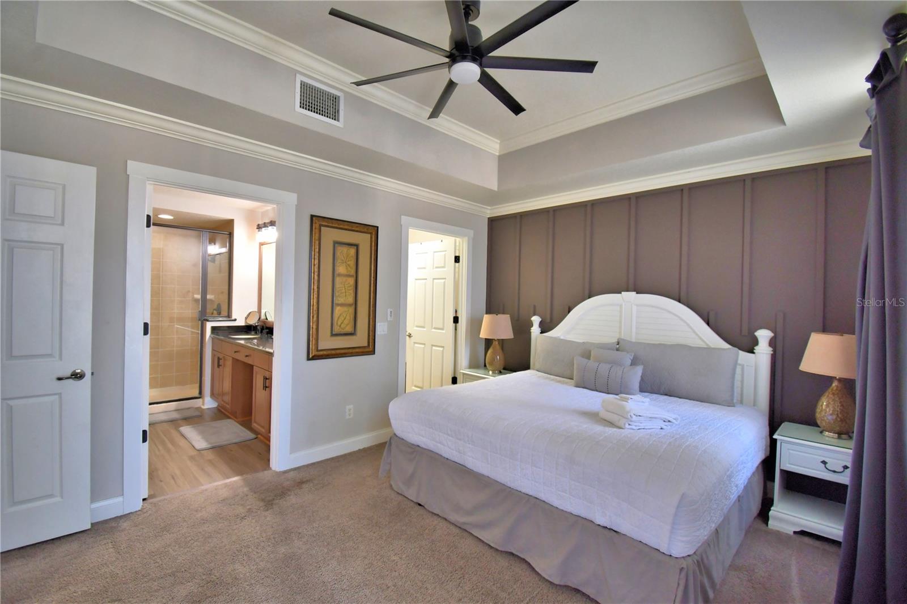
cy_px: 302
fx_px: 378
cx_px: 454
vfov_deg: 77.3
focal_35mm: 15
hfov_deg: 100.4
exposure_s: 1/30
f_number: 4.5
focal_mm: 10
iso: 500
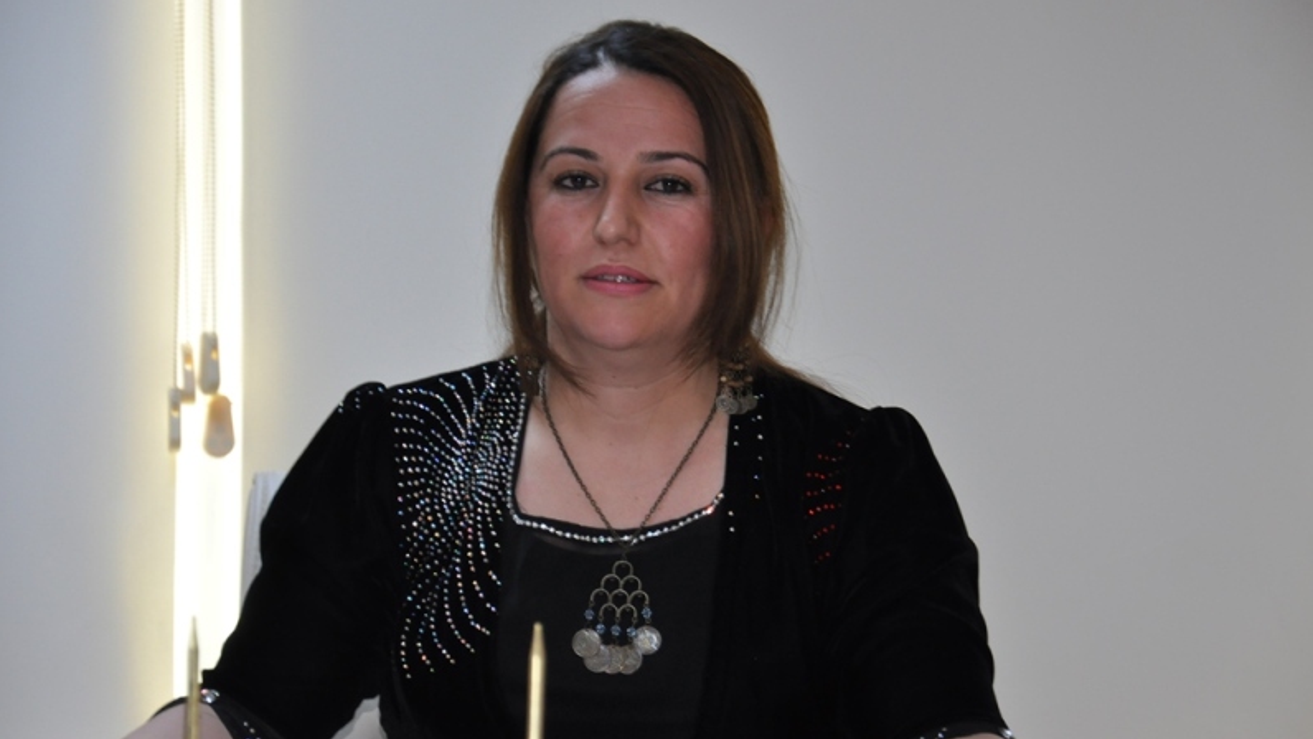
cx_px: 656
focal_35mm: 142
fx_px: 4944
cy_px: 375
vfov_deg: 8.5
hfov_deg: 15.1
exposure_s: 1/60
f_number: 5.6
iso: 800
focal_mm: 90
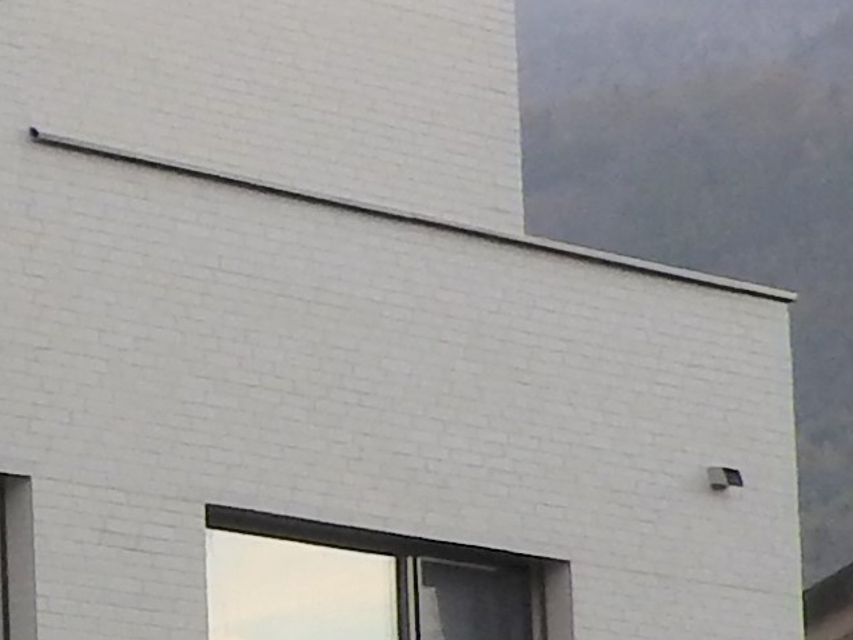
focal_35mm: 238
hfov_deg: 7.5
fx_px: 5864
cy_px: 548
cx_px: -1483
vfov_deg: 6.2
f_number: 3.6
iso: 100
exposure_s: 1/250
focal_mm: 5.9
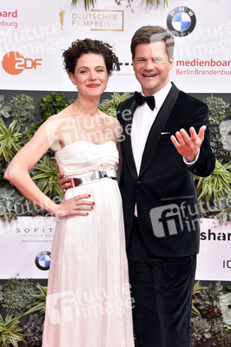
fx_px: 964
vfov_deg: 20.4
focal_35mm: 100
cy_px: 174
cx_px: 116
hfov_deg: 13.7
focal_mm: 100
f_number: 6.3
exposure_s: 1/160
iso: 320
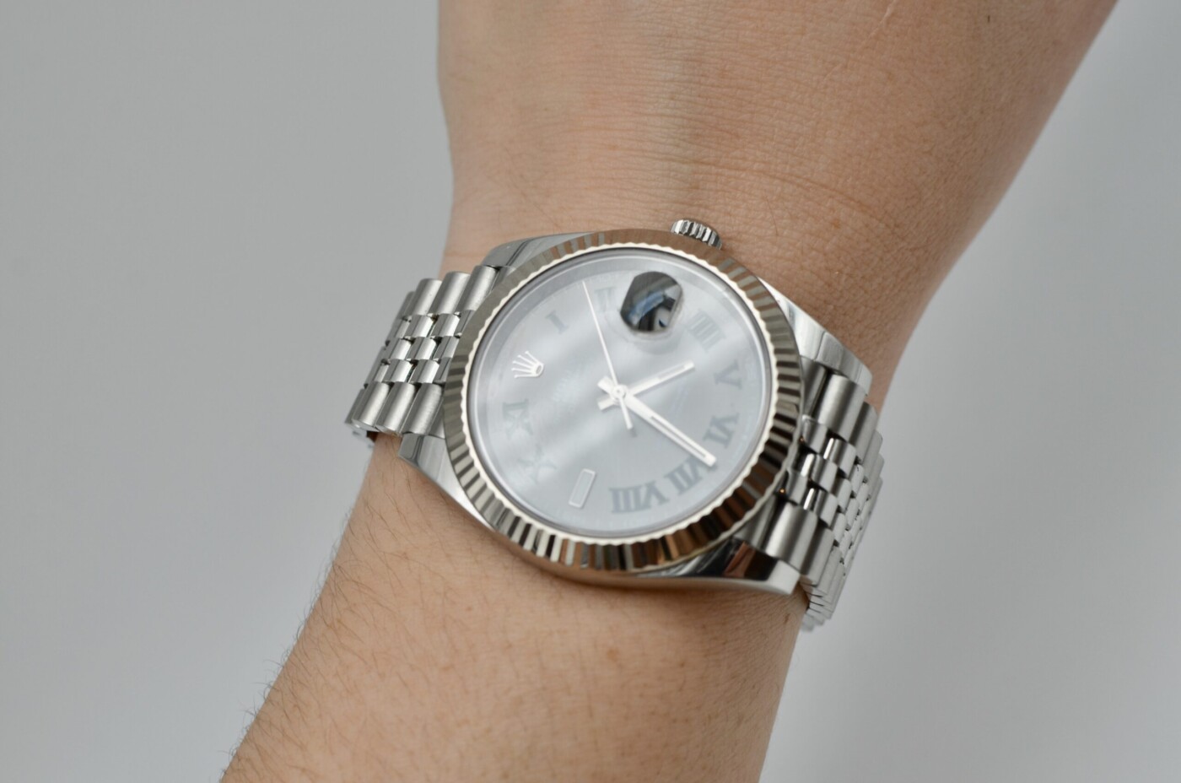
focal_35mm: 52
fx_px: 1719
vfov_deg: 25.7
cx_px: 590
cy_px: 392
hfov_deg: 37.9
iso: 200
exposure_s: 1/125
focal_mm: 35
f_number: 5.6
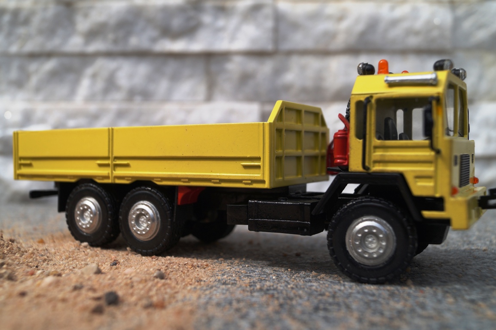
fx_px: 537
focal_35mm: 39
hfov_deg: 49.6
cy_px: 165
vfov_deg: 34.2
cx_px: 248
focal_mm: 26
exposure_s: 1/320
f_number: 6.3
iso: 100
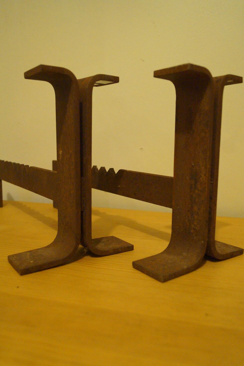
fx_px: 336
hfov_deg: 39.9
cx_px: 122
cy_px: 183
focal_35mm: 33
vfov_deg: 57.3
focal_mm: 22
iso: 3200
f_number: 4
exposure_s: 1/30
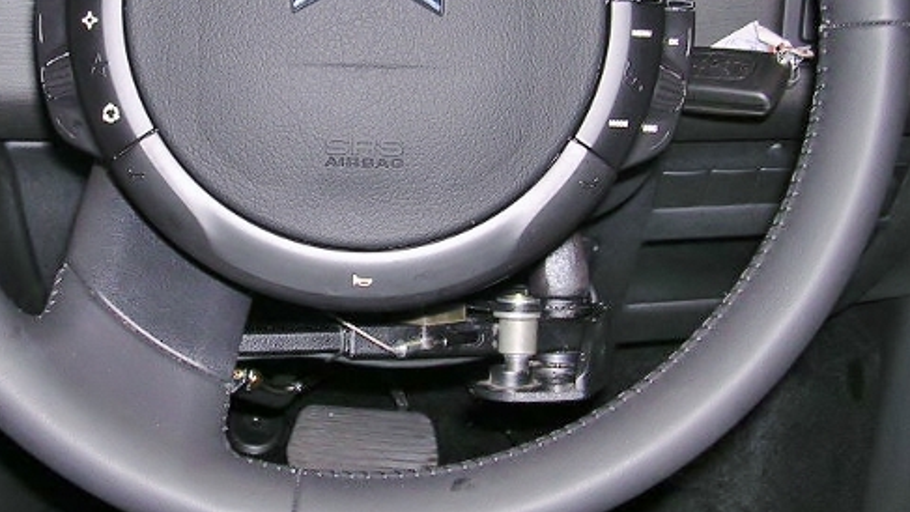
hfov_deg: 30.8
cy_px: 114
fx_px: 1641
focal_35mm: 68
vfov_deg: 17.6
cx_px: 334
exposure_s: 1/60.1
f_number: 2.8
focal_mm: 5.8
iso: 100
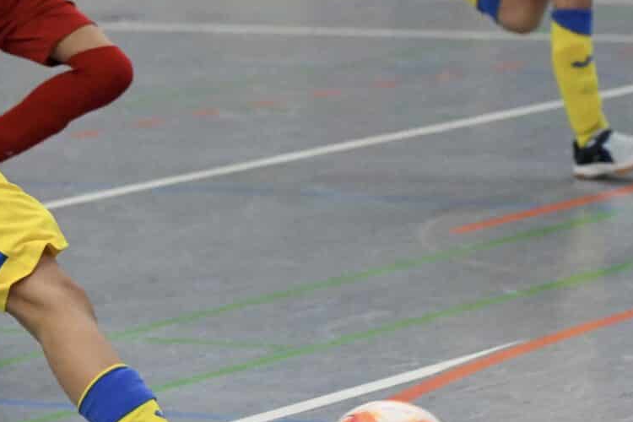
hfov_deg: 8.8
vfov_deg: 5.9
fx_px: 4079
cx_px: 17
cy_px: 70
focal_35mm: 232
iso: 8000
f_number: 2.8
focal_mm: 85
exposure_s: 1/1600
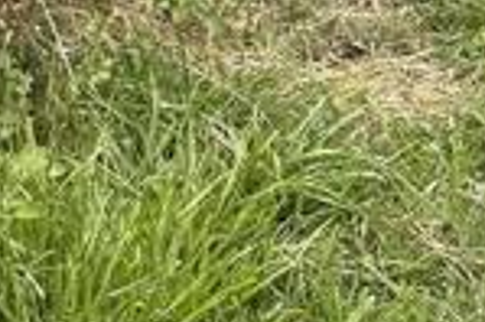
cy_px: 150
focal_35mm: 172
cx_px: 433
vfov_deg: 8.0
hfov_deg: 11.9
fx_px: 2315
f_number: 1.78
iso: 80
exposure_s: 1/780
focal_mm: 6.76
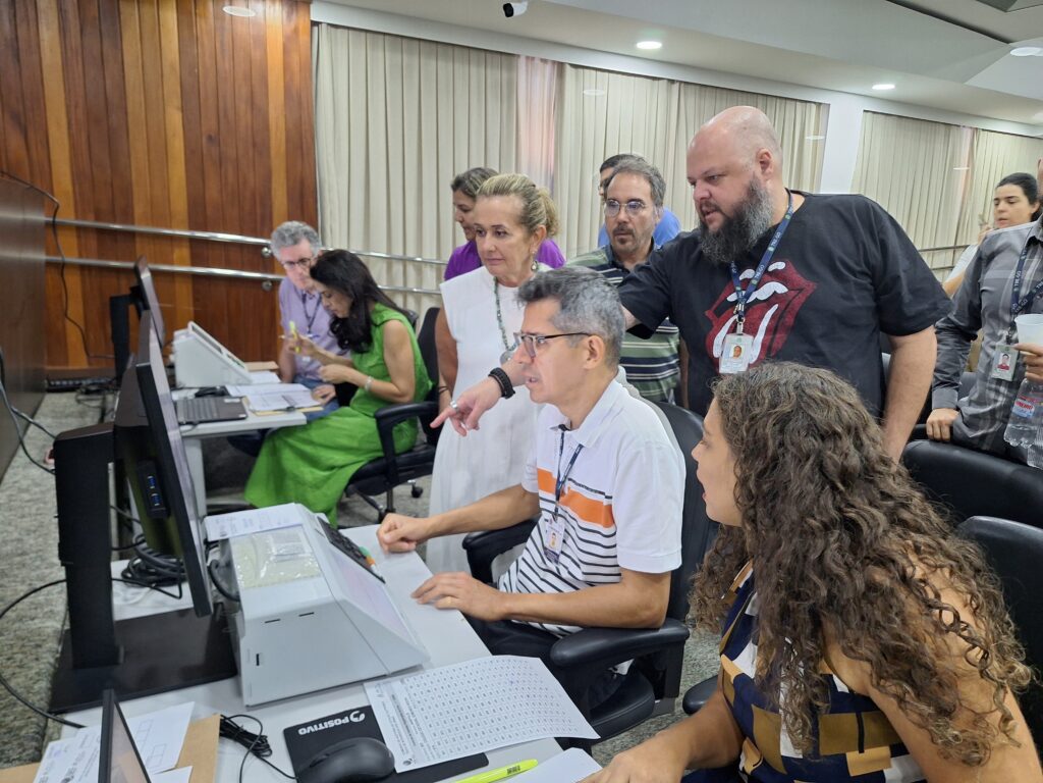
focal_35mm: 23
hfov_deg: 73.9
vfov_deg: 58.9
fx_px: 693
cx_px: 522
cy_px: 392
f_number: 1.8
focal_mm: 5.54
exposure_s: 1/30
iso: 200
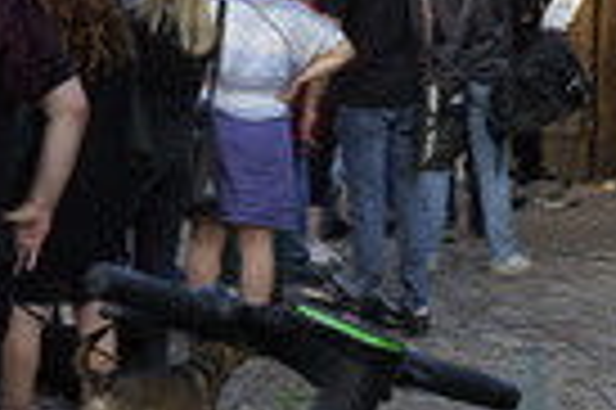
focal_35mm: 211
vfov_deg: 6.5
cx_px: 353
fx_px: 3606
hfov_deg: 9.8
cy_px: 9
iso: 100
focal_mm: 64
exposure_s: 1/50
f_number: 11
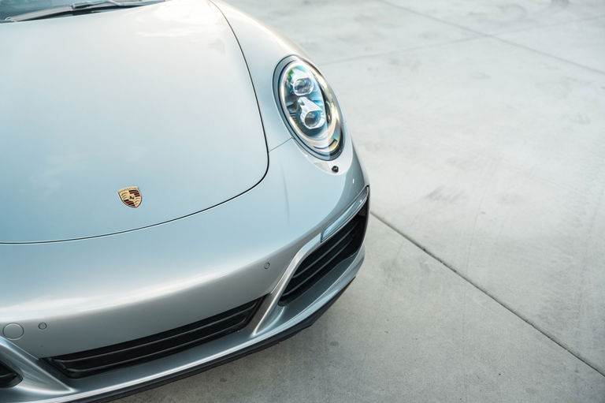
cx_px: 302
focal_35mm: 45
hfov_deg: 43.3
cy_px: 202
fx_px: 762
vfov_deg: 29.6
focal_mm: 45.4
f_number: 2.8
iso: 100
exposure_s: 1/250
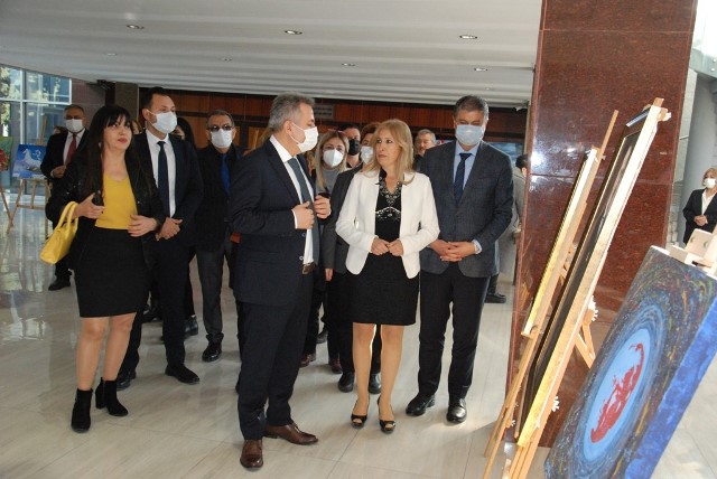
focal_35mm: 36
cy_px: 240
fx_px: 718
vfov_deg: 36.9
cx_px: 358
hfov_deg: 53.1
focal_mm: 24
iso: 1600
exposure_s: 1/60
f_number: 5.6
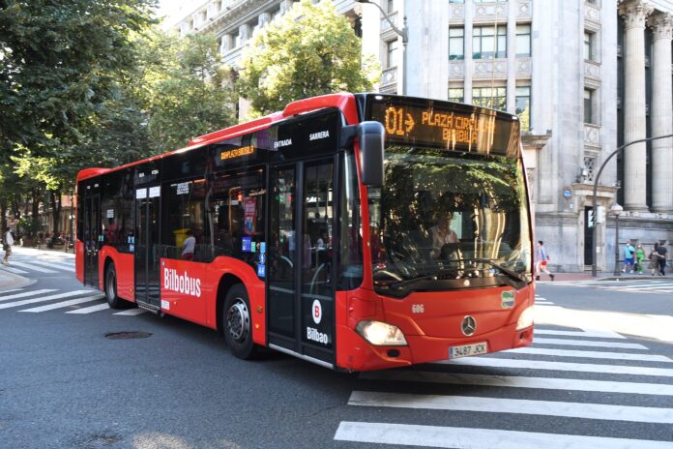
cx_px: 336
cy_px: 224
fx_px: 617
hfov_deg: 57.2
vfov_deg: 40.0
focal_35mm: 33
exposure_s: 1/125
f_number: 5
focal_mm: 22
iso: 800
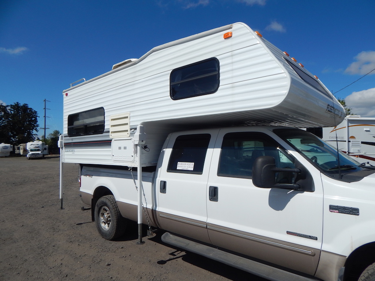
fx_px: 238
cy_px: 140
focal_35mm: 22
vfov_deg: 61.1
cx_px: 188
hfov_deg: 76.4
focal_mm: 4
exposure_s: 1/1500
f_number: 6
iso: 125
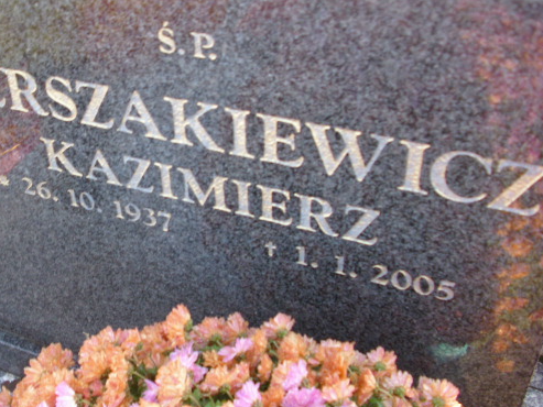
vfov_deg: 30.2
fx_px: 753
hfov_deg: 39.3
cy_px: 166
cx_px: 198
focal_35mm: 48
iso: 100
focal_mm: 6.2
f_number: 2.8
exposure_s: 1/60
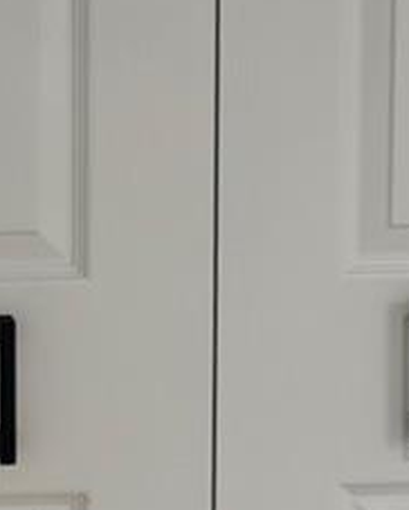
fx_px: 4050
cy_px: 274
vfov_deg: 7.2
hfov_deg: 5.8
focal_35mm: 268
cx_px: 357
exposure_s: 1/60
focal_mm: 5.96
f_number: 1.6
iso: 80
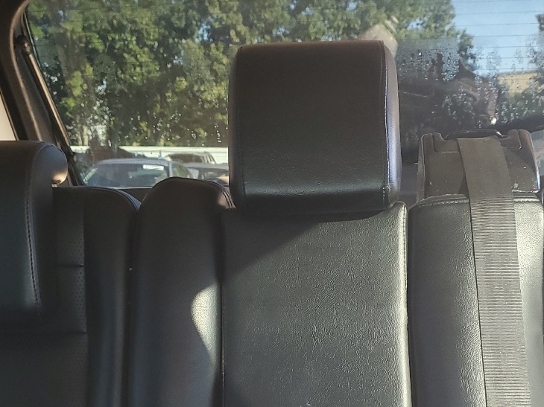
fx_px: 895
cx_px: 342
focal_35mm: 57
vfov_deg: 25.0
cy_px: 348
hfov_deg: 33.6
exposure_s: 1/60.2
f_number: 1.5
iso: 66
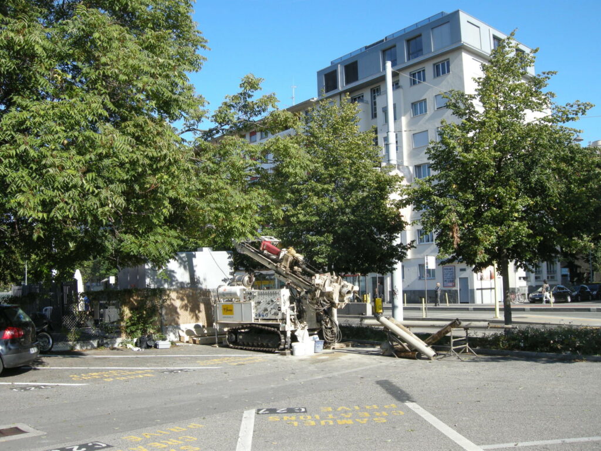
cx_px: 300
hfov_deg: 52.6
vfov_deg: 40.7
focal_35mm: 35
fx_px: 608
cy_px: 226
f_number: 4.8
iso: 64
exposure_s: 1/200
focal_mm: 7.5
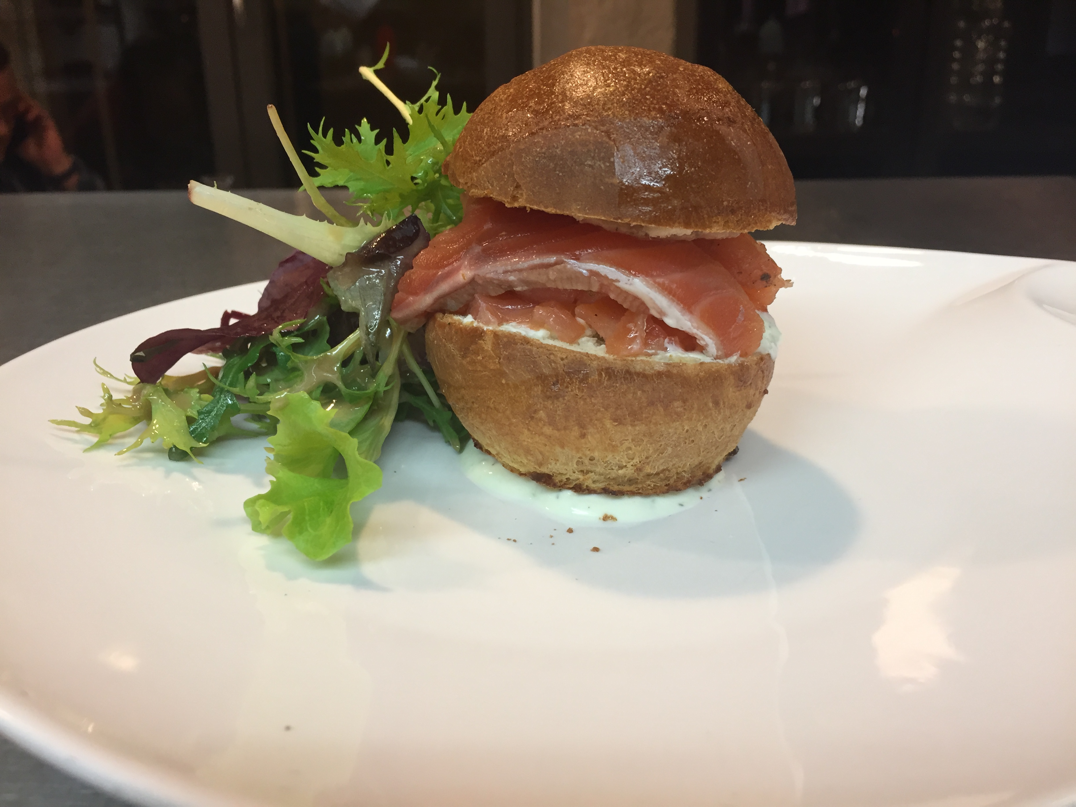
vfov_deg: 48.2
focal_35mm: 29
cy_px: 404
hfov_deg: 61.7
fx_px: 901
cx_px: 538
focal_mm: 4.15
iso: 125
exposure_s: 1/33
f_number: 2.2
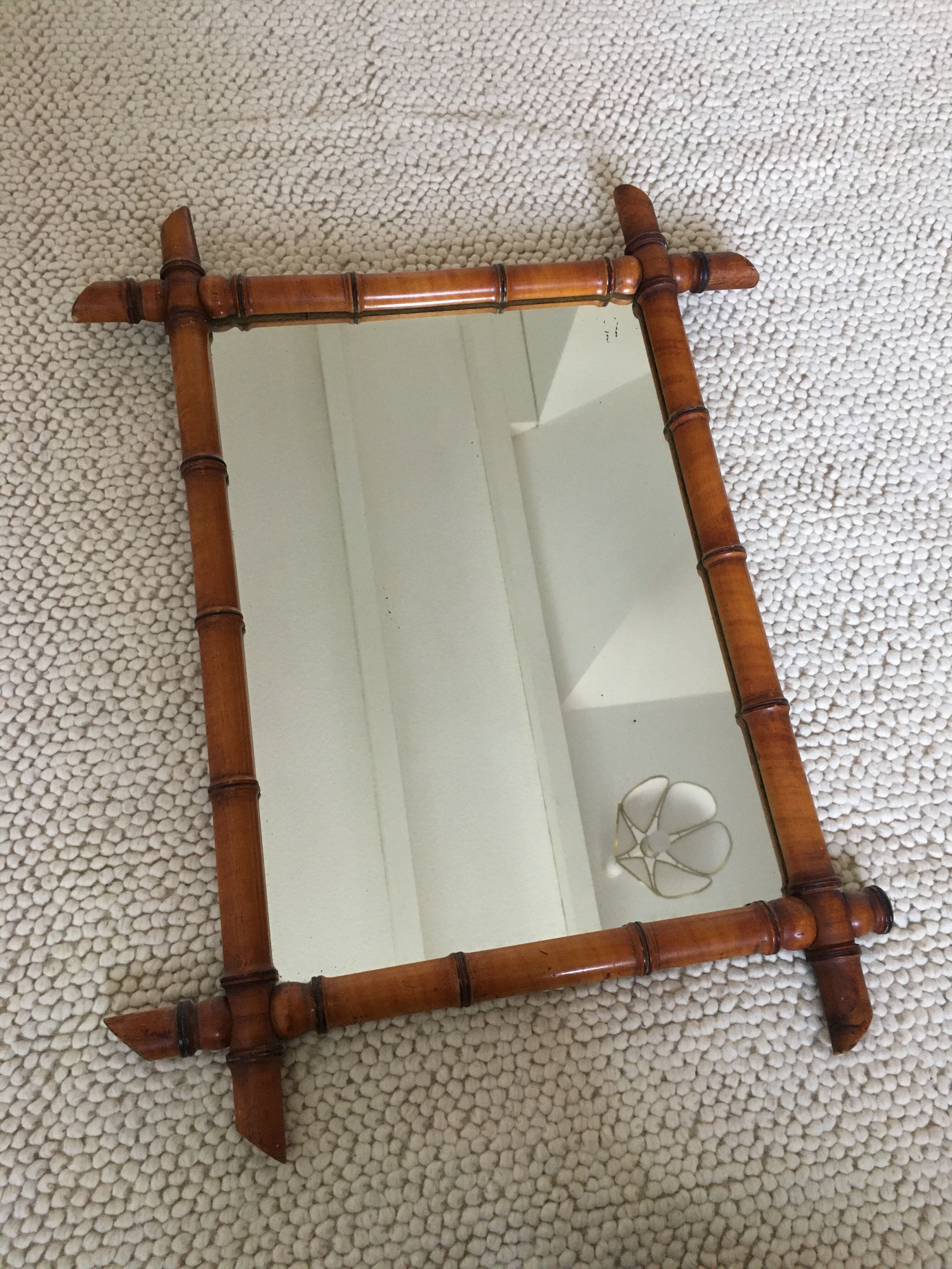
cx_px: 476
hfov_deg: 48.2
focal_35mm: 29
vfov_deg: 61.7
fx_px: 1063
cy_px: 634
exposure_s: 1/33
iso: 160
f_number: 2.2
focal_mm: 4.15
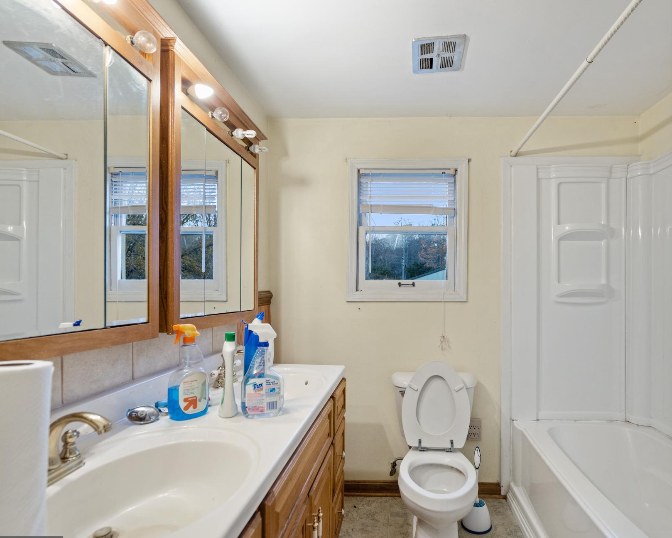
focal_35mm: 19
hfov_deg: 82.5
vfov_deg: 70.8
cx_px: 396
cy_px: 283
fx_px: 378
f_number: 4
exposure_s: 1/25
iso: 320
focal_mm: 16
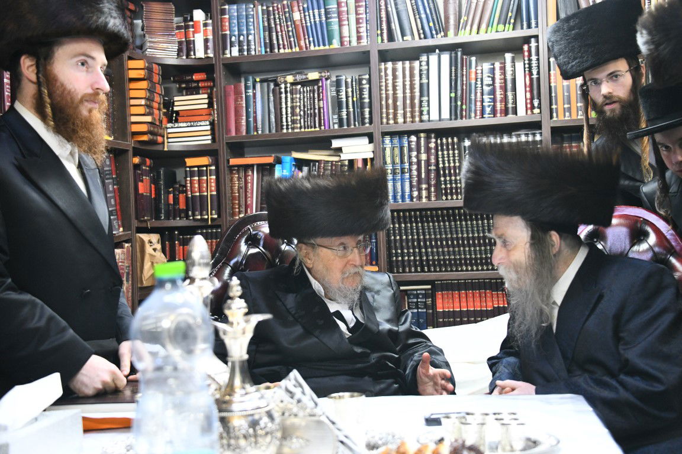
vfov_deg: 28.1
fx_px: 909
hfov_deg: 41.1
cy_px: 227
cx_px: 341
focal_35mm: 48
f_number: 5
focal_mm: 48
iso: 4000
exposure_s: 1/50
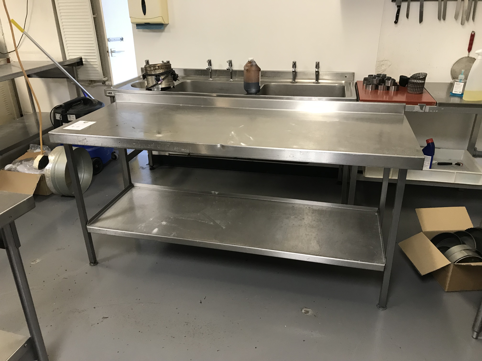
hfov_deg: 63.4
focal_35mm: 28
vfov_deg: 49.7
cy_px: 180
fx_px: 390
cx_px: 241
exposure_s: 1/17
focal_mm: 3.99
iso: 50
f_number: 1.8
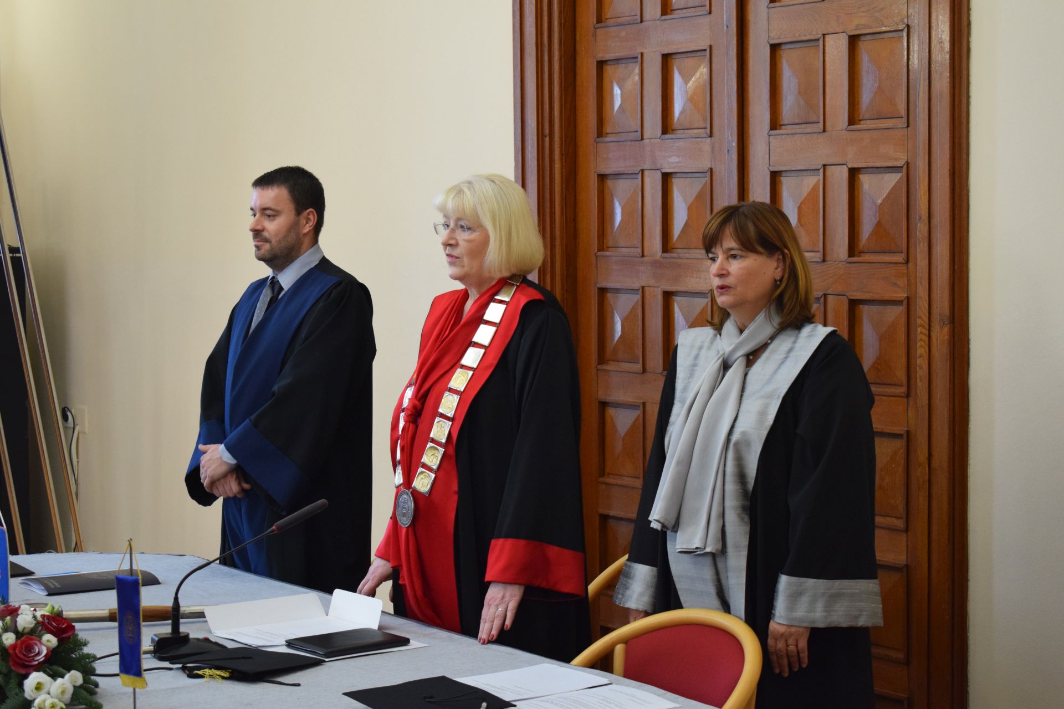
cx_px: 532
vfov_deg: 18.9
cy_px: 354
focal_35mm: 72
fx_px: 2128
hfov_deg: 28.1
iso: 1800
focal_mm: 48
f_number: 5.3
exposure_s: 1/60
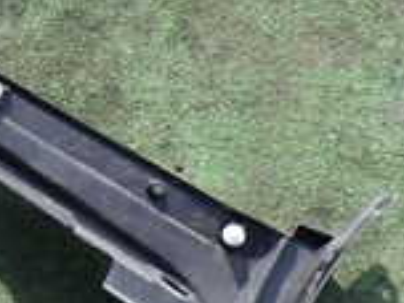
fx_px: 1155
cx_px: -330
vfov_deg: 14.4
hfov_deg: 16.5
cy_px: -66
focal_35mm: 99
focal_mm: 4.5
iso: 100
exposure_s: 1/500
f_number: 2.8
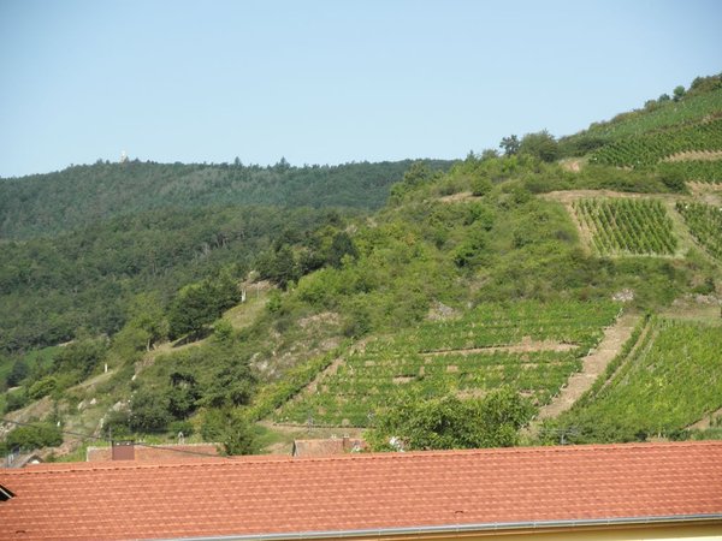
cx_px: 361
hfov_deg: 18.2
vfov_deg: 13.7
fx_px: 2253
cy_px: 270
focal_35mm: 108
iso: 64
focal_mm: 19.1
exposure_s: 1/400
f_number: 4.4
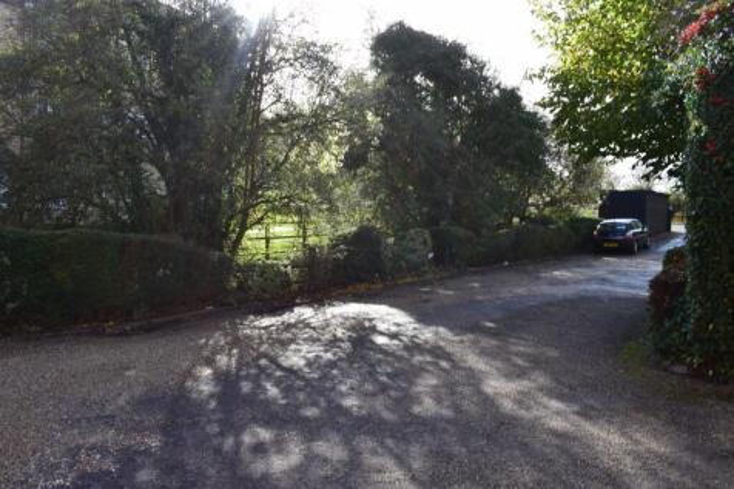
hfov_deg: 67.4
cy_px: 244
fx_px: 550
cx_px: 367
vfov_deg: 47.9
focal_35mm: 27
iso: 400
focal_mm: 18
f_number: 10
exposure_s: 1/200
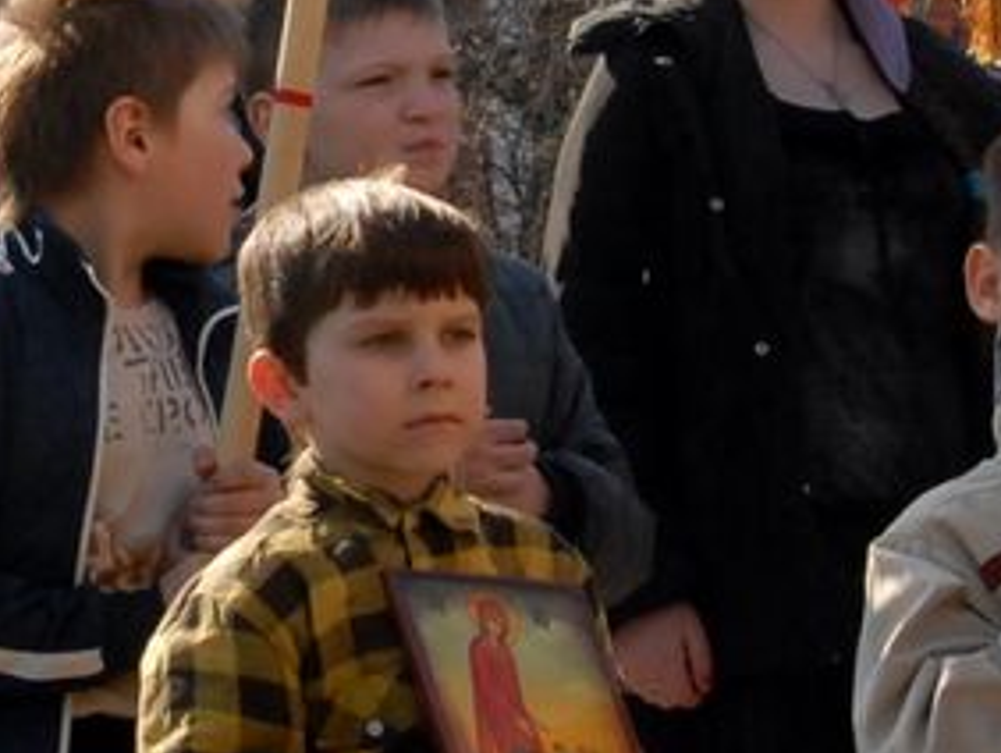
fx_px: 7641
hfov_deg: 7.5
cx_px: -20
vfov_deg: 5.6
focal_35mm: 264
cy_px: 234
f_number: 9
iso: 400
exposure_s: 1/400
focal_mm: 32
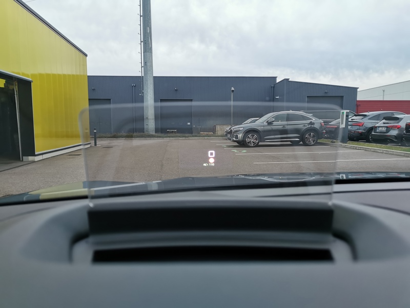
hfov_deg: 65.3
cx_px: 205
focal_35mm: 27
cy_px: 154
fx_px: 320
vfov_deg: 51.4
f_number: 1.8
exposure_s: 1/100
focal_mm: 5.58
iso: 160
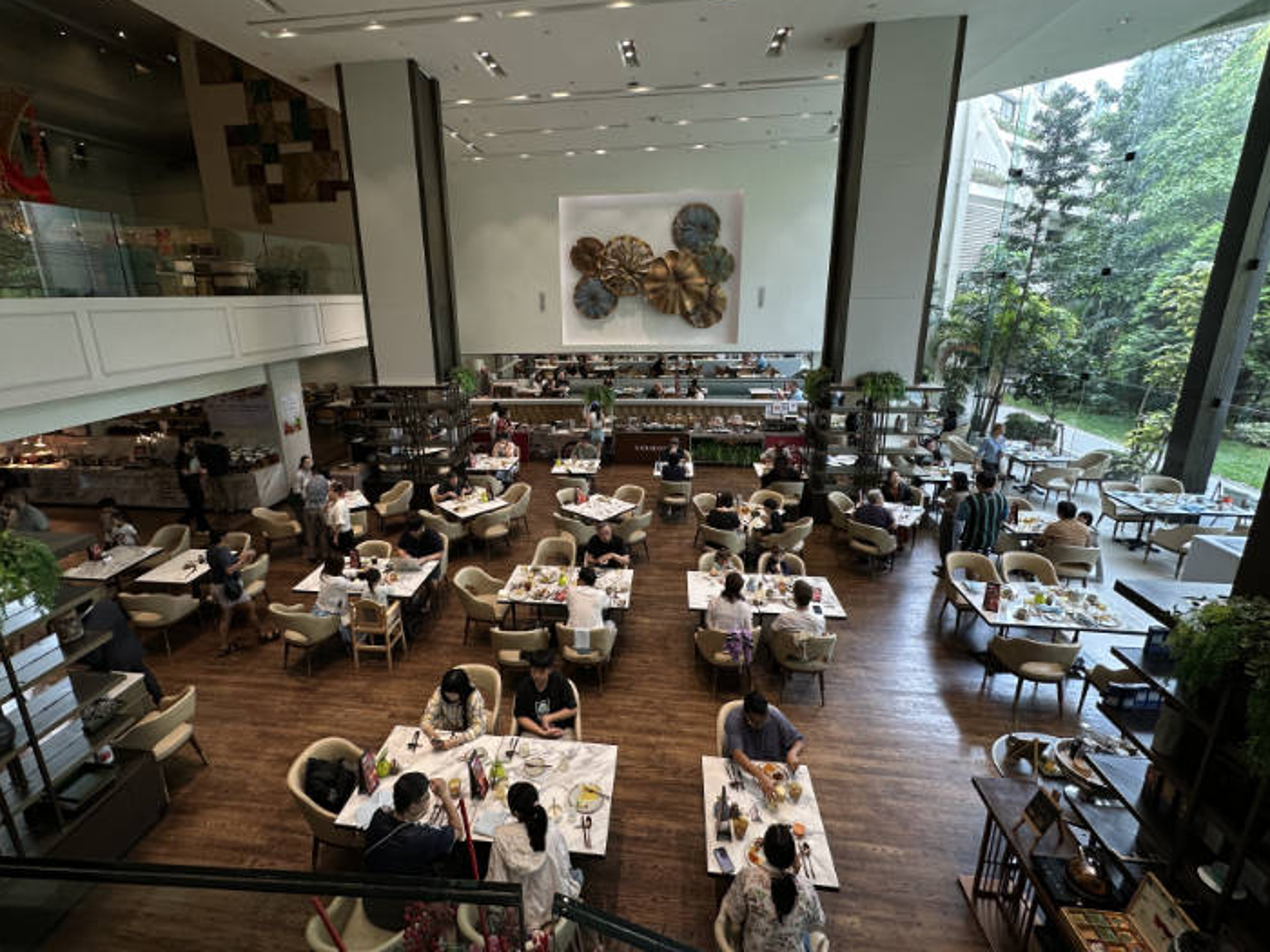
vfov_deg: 78.0
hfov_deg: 94.4
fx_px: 587
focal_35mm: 16
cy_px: 452
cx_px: 591
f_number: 2.2
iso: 80
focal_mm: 2.2
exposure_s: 1/100
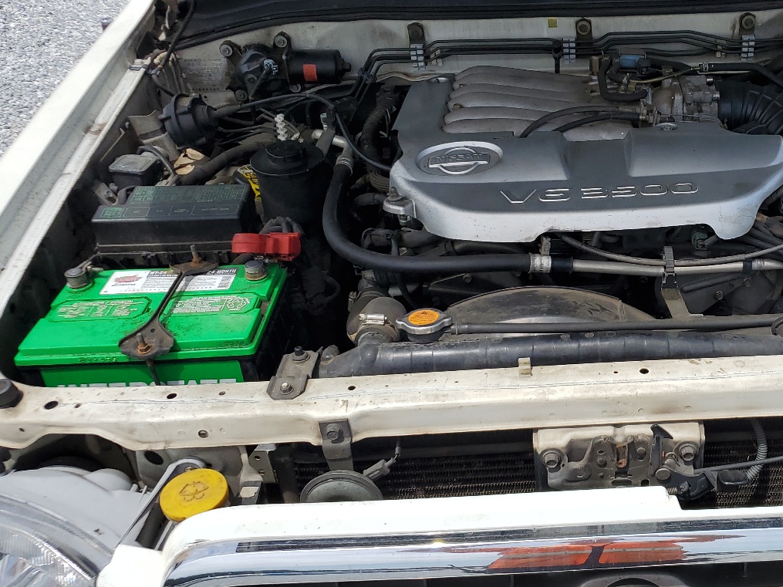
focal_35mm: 41
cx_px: 609
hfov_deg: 43.9
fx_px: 927
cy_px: 285
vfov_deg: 35.1
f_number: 1.5
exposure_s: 1/5000
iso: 50
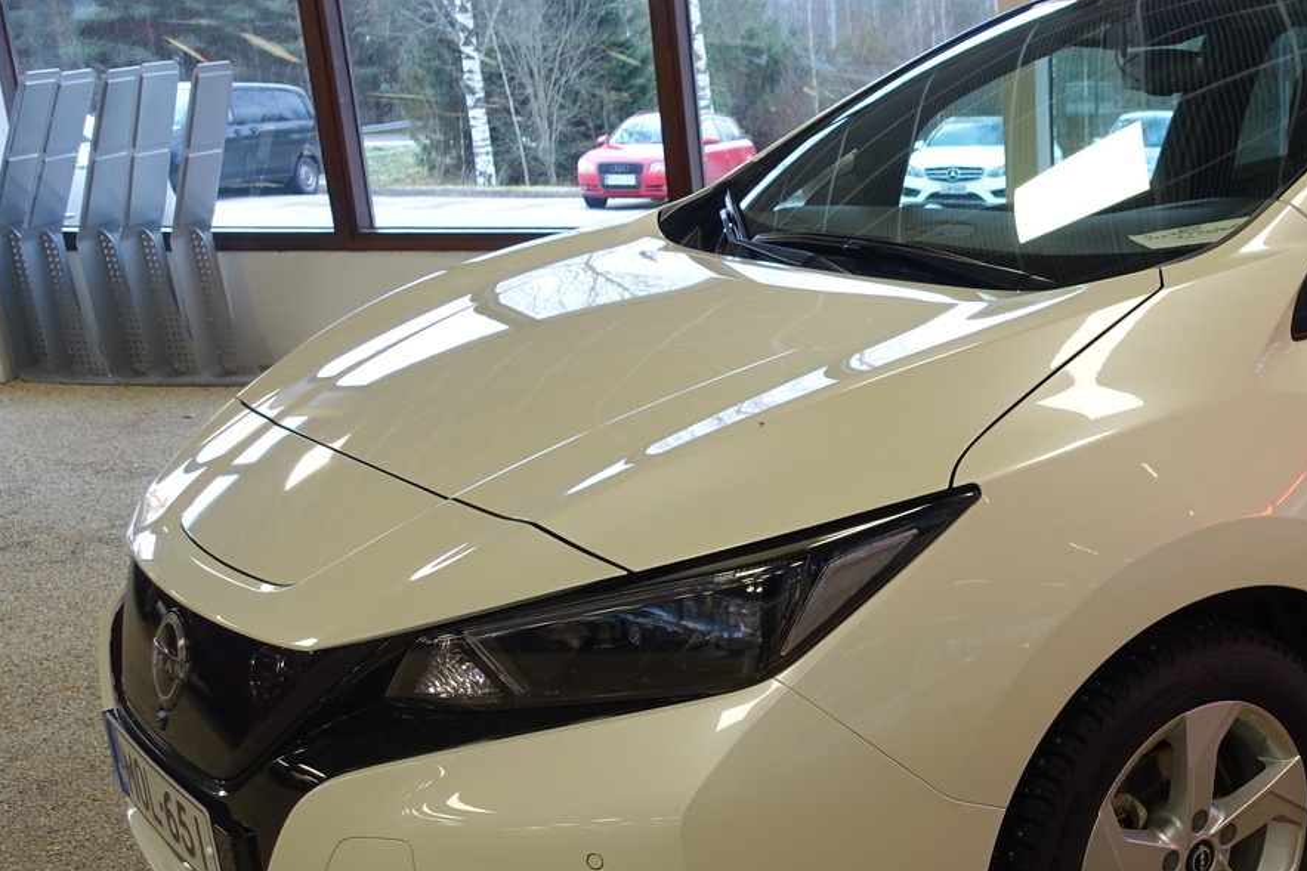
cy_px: 608
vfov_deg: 30.2
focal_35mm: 44
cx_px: 1162
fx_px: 1597
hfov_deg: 41.2
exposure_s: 1/30
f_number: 2.8
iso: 125
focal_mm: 8.8
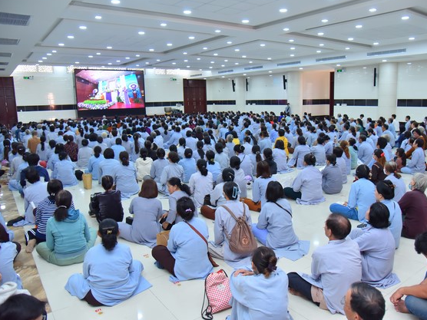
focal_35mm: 27
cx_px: 240
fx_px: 333
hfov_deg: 65.1
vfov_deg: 51.3
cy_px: 155
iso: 1250
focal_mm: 24
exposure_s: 1/125
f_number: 4.5
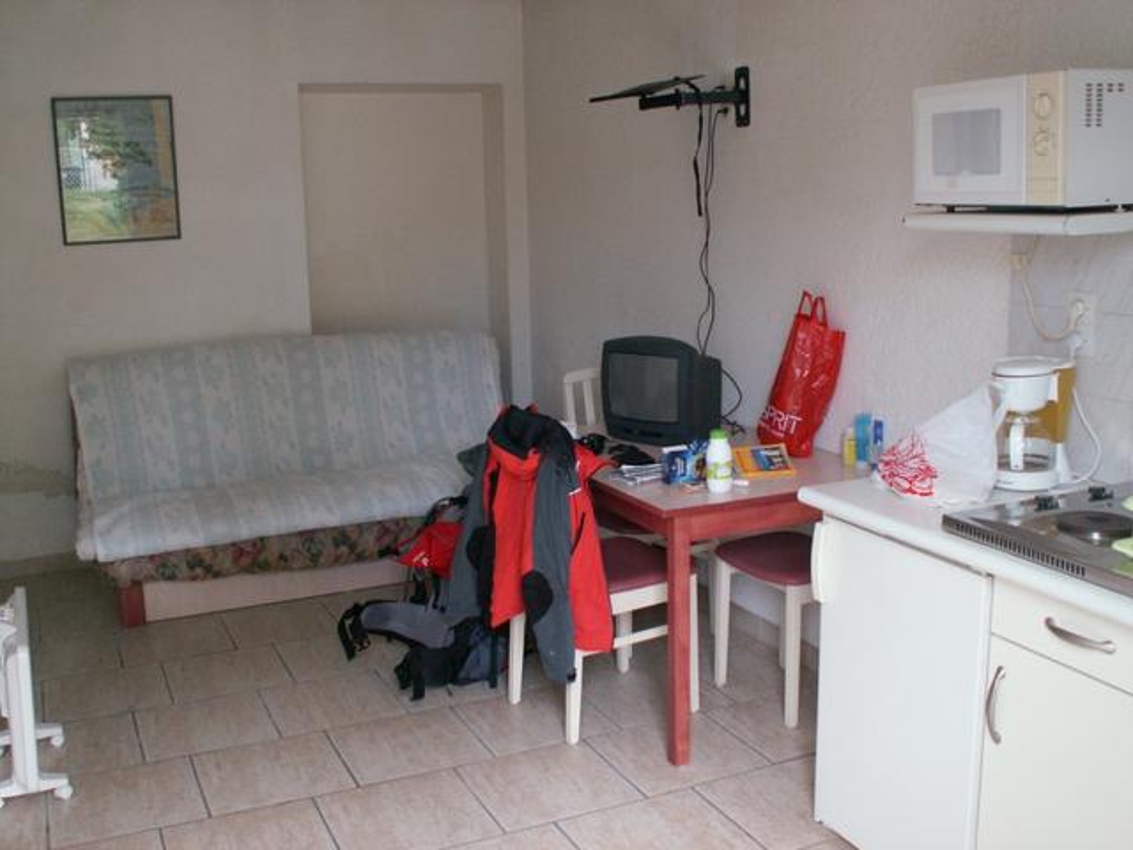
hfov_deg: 52.6
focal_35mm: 35
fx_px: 1146
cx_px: 566
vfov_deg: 40.7
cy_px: 425
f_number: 2.8
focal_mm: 5.86
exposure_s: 1/40
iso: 125
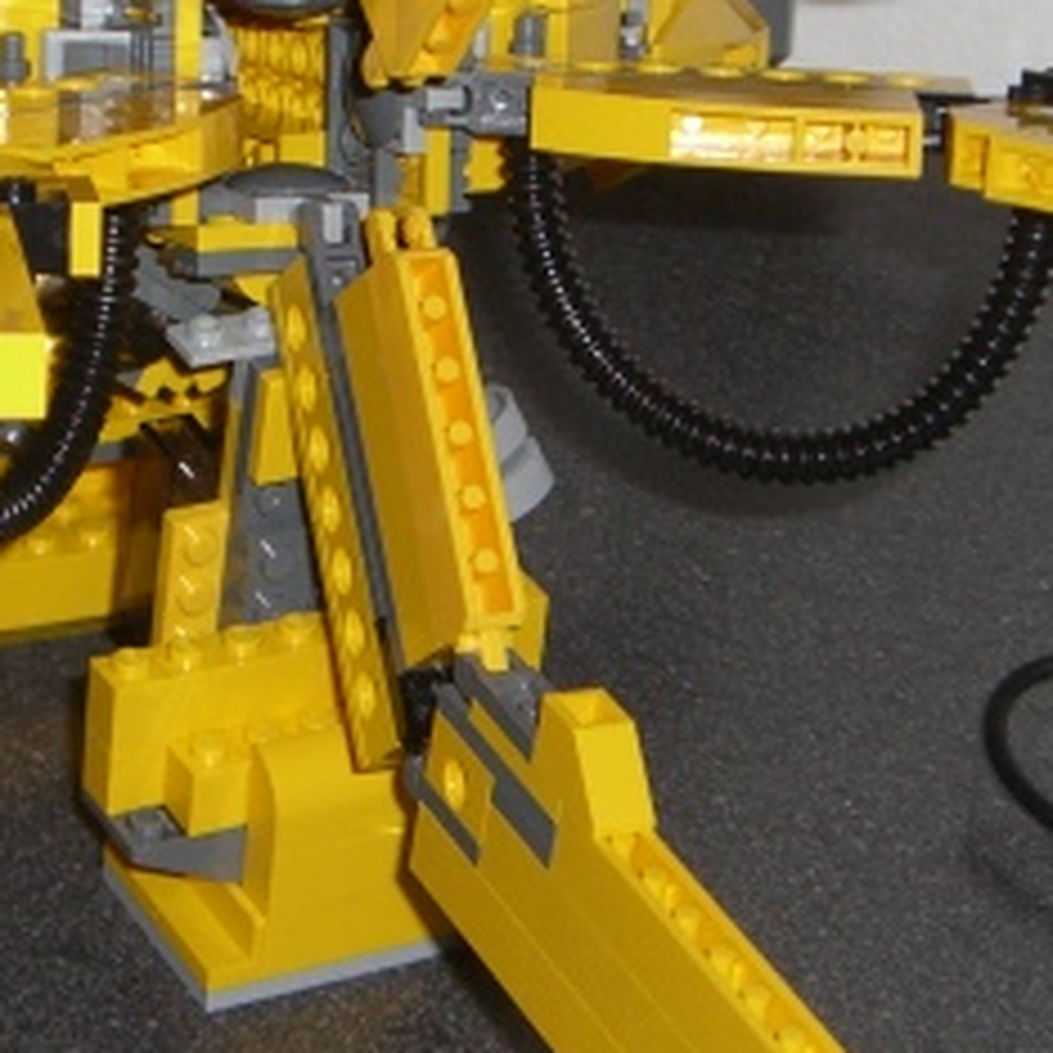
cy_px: 306
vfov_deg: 13.1
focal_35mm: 133
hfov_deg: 13.1
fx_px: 4577
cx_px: 342
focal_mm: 9
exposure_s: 1/60
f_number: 3.3
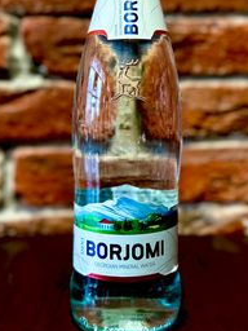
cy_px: 125
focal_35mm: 40
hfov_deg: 36.0
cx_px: 130
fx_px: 382
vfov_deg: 46.4
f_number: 1.78
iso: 500
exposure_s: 1/50
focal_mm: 6.86
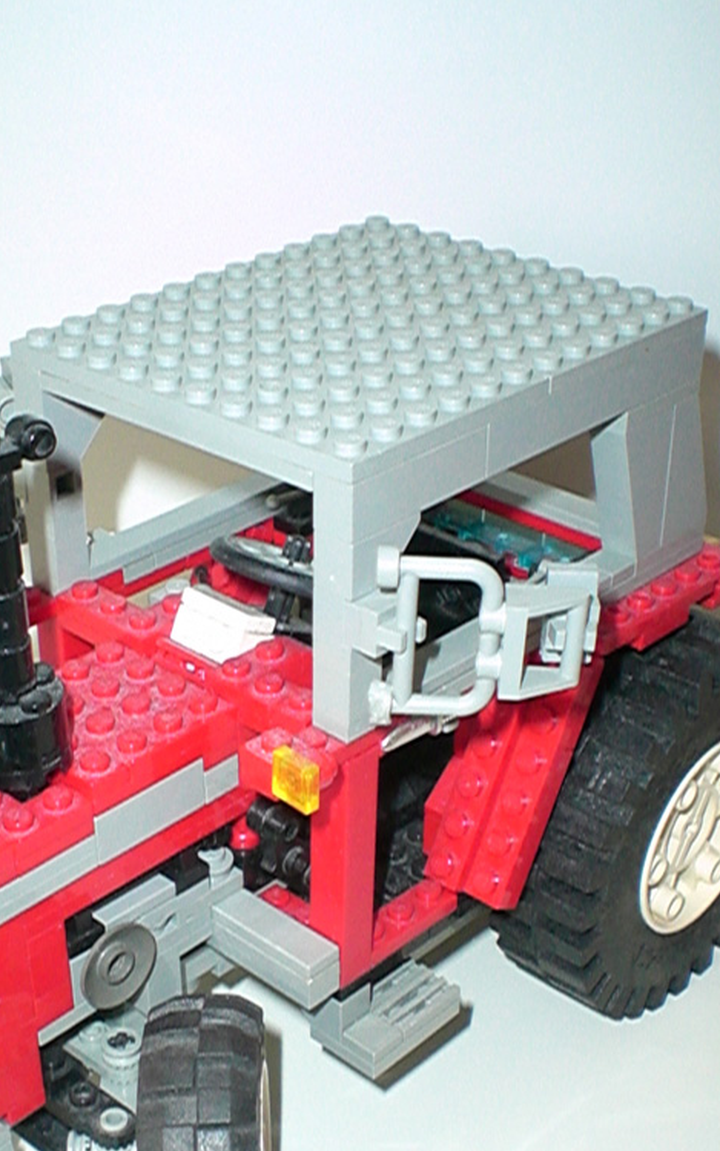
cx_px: 264
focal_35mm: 55
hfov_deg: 23.5
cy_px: 723
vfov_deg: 36.7
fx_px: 1726
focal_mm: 6.3
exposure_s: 1/60
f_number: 4.4
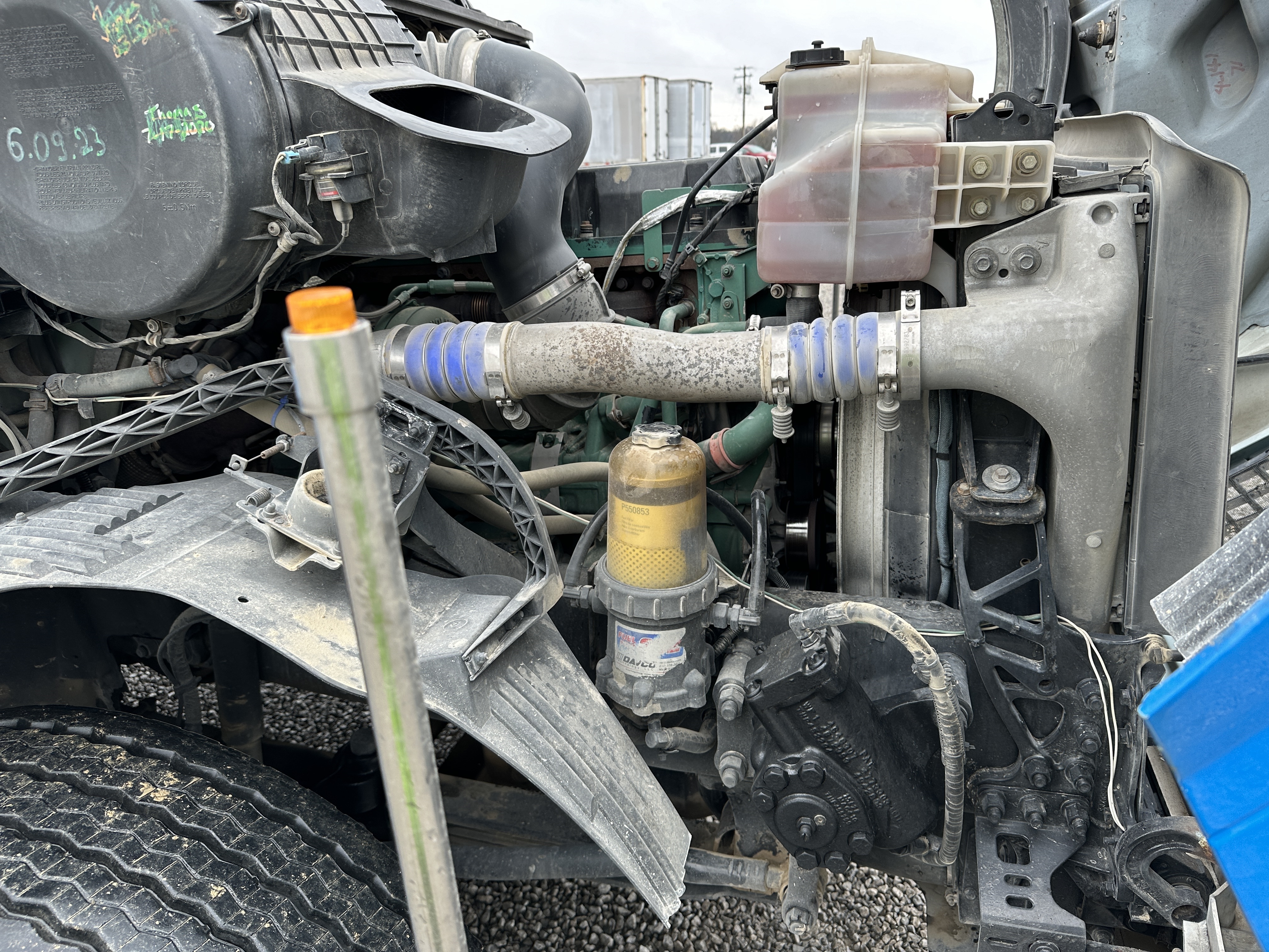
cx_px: 634
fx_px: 880
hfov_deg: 71.6
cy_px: 476
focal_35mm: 24
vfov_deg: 56.8
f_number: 1.78
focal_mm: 6.86
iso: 80
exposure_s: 1/121
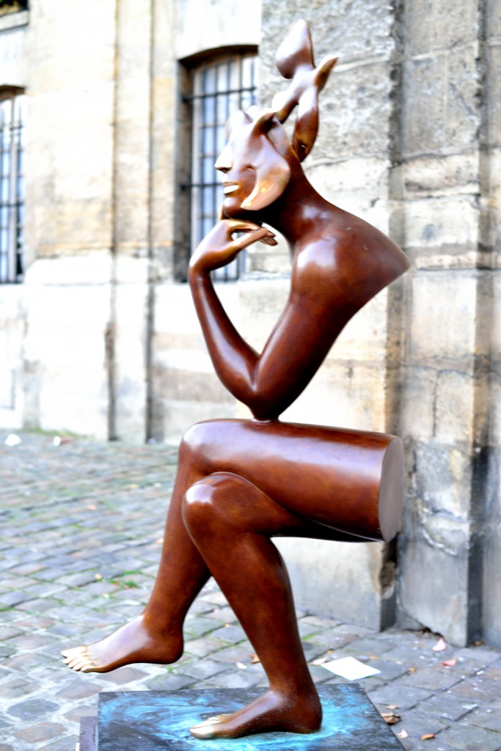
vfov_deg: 39.6
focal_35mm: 50
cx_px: 250
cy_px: 376
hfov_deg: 27.0
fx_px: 1043
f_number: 2.8
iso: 160
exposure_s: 1/5
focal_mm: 50
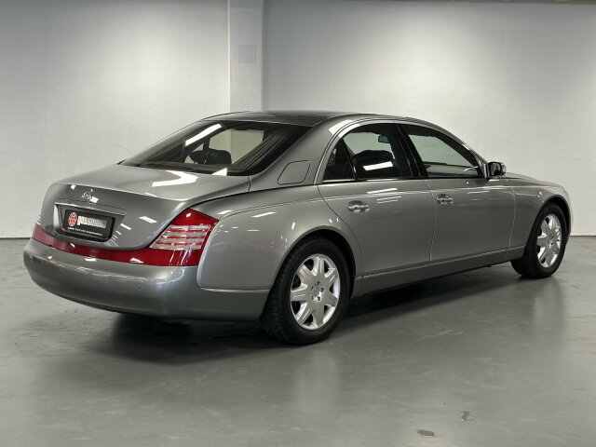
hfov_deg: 39.7
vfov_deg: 30.3
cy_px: 224
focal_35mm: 48
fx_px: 826
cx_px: 298
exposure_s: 1/72
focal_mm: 6.86
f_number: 1.78
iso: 125
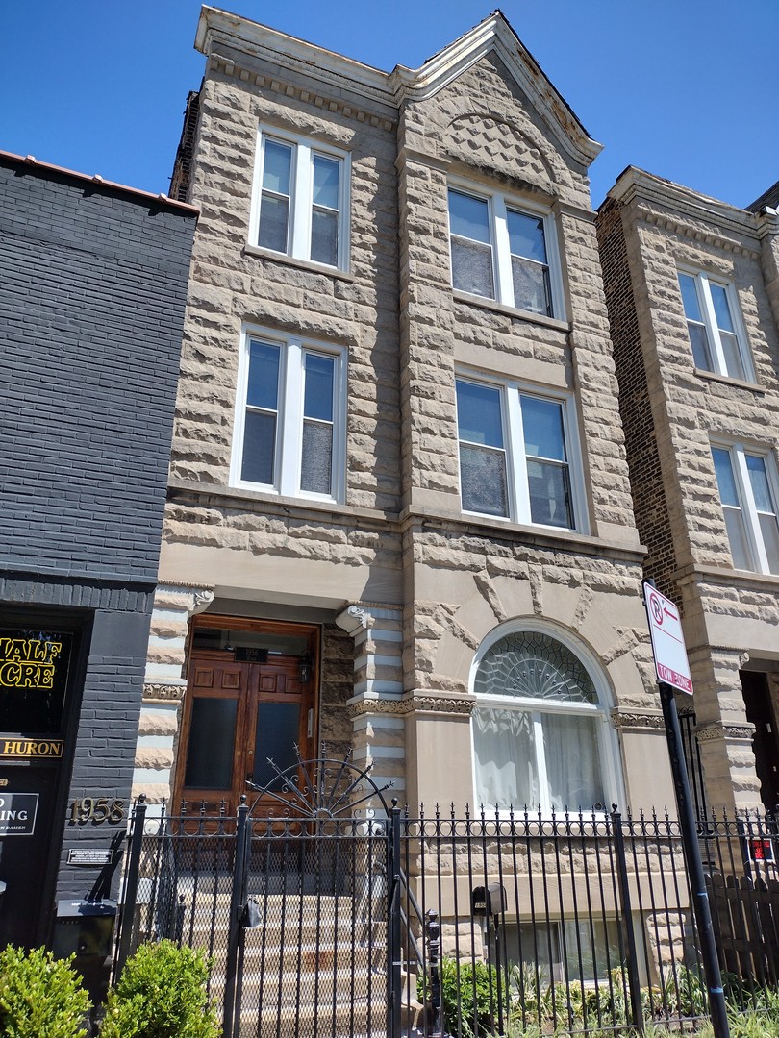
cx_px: 390
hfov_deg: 51.4
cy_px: 519
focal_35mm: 27
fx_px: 810
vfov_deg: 65.3
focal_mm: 4.71
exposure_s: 1/2118
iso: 100
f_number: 1.7
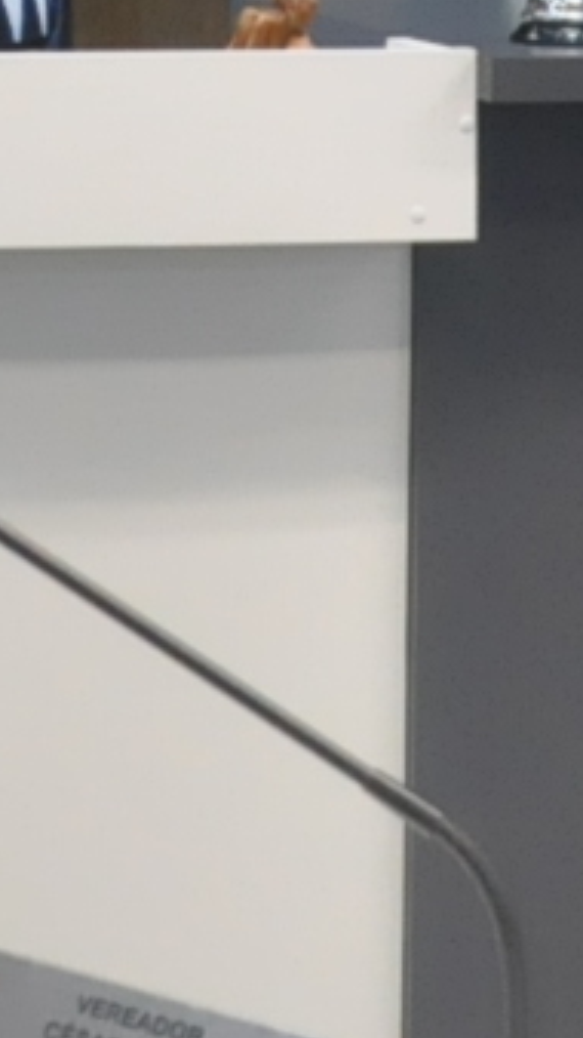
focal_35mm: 219
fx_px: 6022
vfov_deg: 9.6
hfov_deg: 5.4
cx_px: -604
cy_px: -372
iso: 2000
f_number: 5.6
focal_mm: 22
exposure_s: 1/125
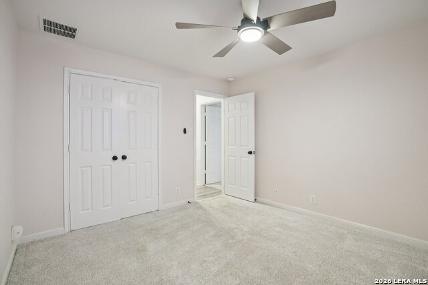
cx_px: 214
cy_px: 142
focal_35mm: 16
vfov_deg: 73.8
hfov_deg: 96.7
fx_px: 190
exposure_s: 1/6
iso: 400
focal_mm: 16
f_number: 8
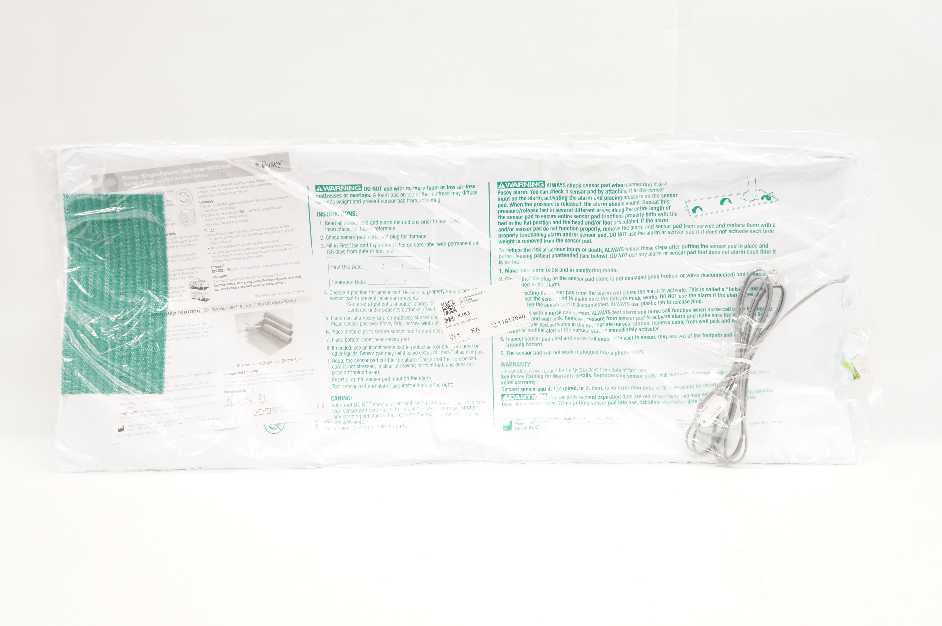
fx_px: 863
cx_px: 471
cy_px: 313
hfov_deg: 57.3
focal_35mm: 33
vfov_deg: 39.9
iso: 3200
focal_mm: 22
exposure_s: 1/250
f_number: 8
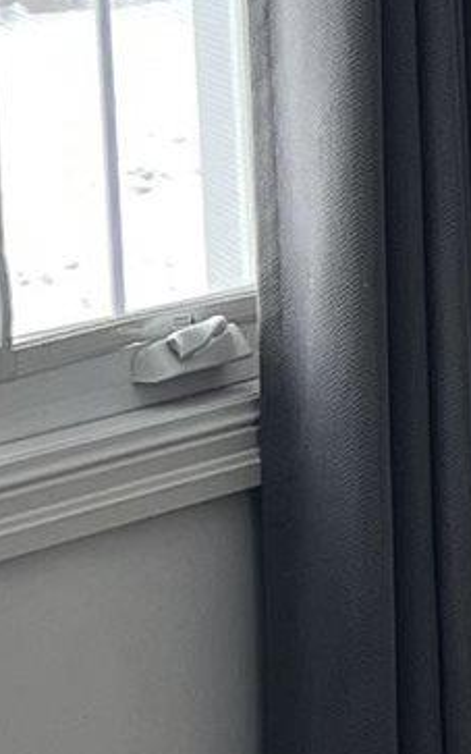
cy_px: 87
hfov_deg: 5.2
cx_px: 1656
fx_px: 4783
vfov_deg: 9.0
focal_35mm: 233
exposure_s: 1/120
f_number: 1.5
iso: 50
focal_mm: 5.7
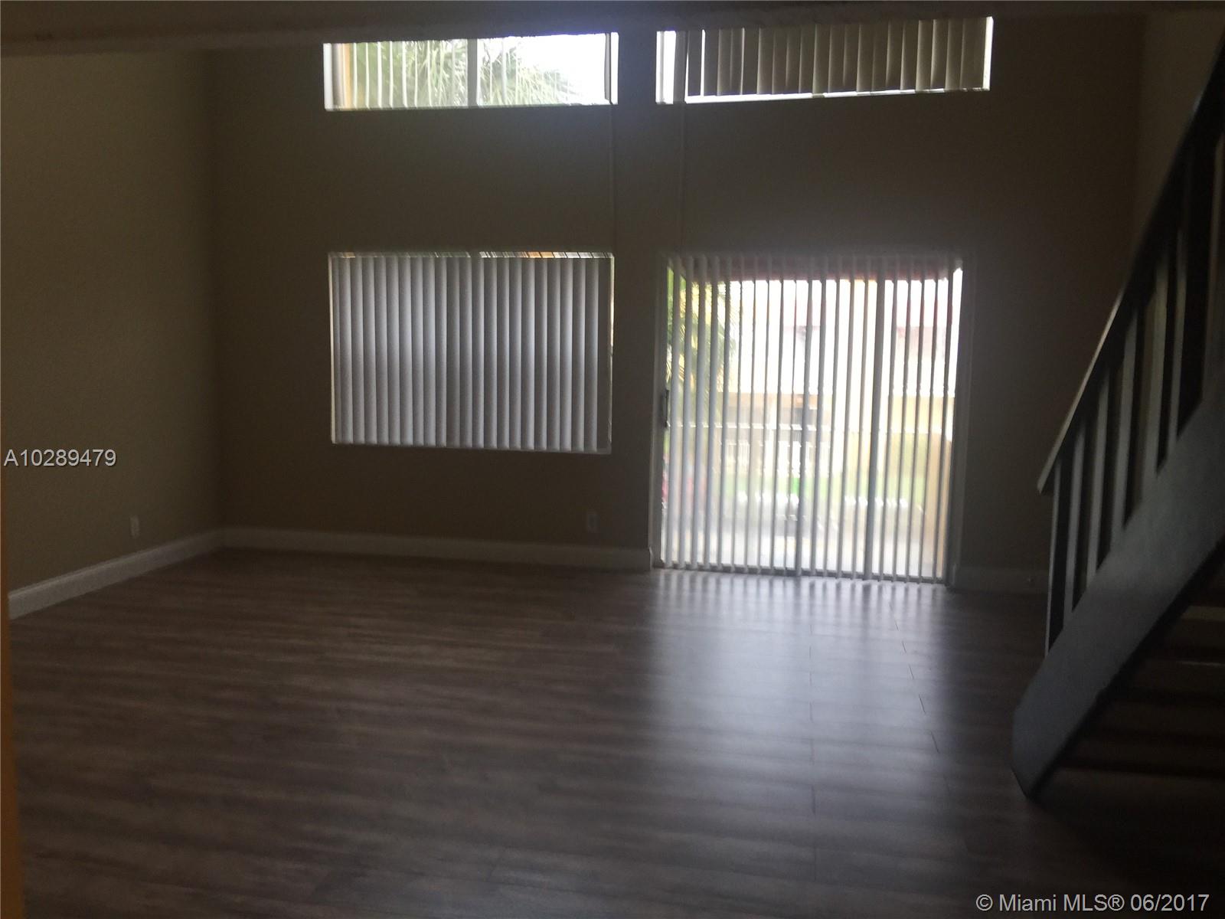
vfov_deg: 48.2
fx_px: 1026
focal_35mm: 29
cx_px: 612
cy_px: 460
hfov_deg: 61.7
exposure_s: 1/30
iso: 32
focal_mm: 4.15
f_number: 2.2
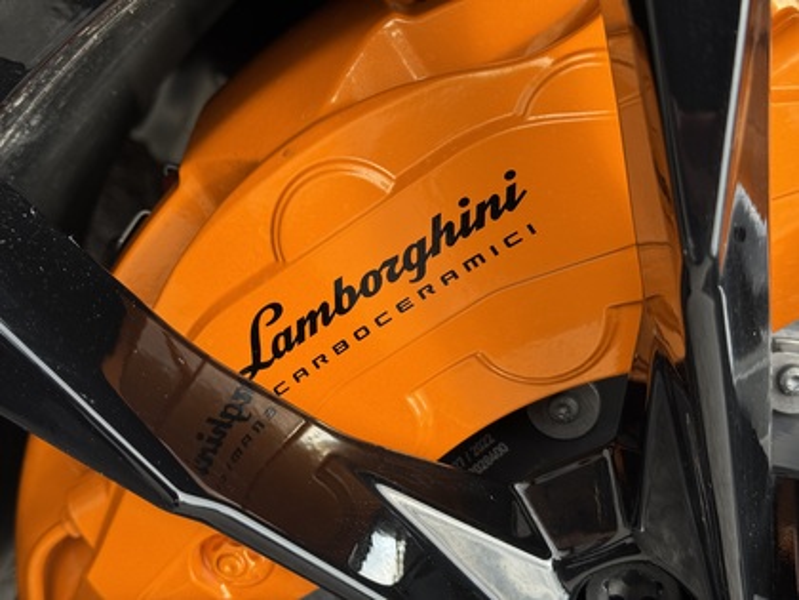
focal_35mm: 48
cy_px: 300
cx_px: 400
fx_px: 1108
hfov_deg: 39.7
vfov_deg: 30.3
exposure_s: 1/1011
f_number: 1.78
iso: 64
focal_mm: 6.76
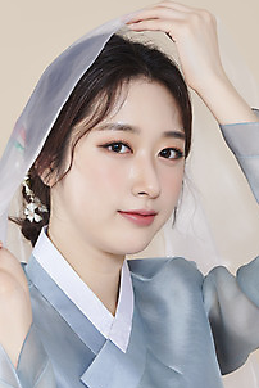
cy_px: 220
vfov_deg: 14.7
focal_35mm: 139
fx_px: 1496
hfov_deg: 9.9
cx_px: 110
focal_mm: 105
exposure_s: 1/125
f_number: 11
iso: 64
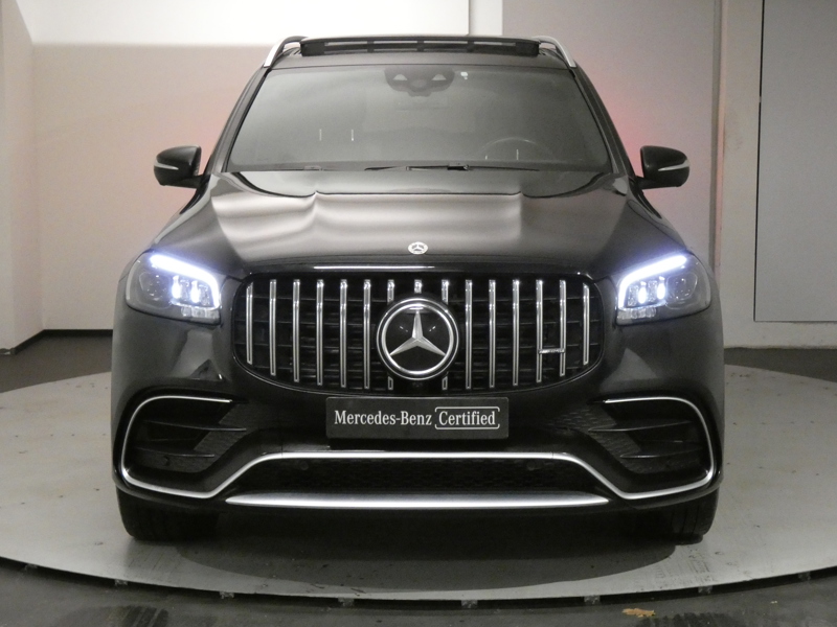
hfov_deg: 31.7
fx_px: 1475
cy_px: 314
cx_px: 418
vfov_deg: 24.0
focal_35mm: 61
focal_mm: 10.8
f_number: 4.1
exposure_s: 1/60
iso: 1600
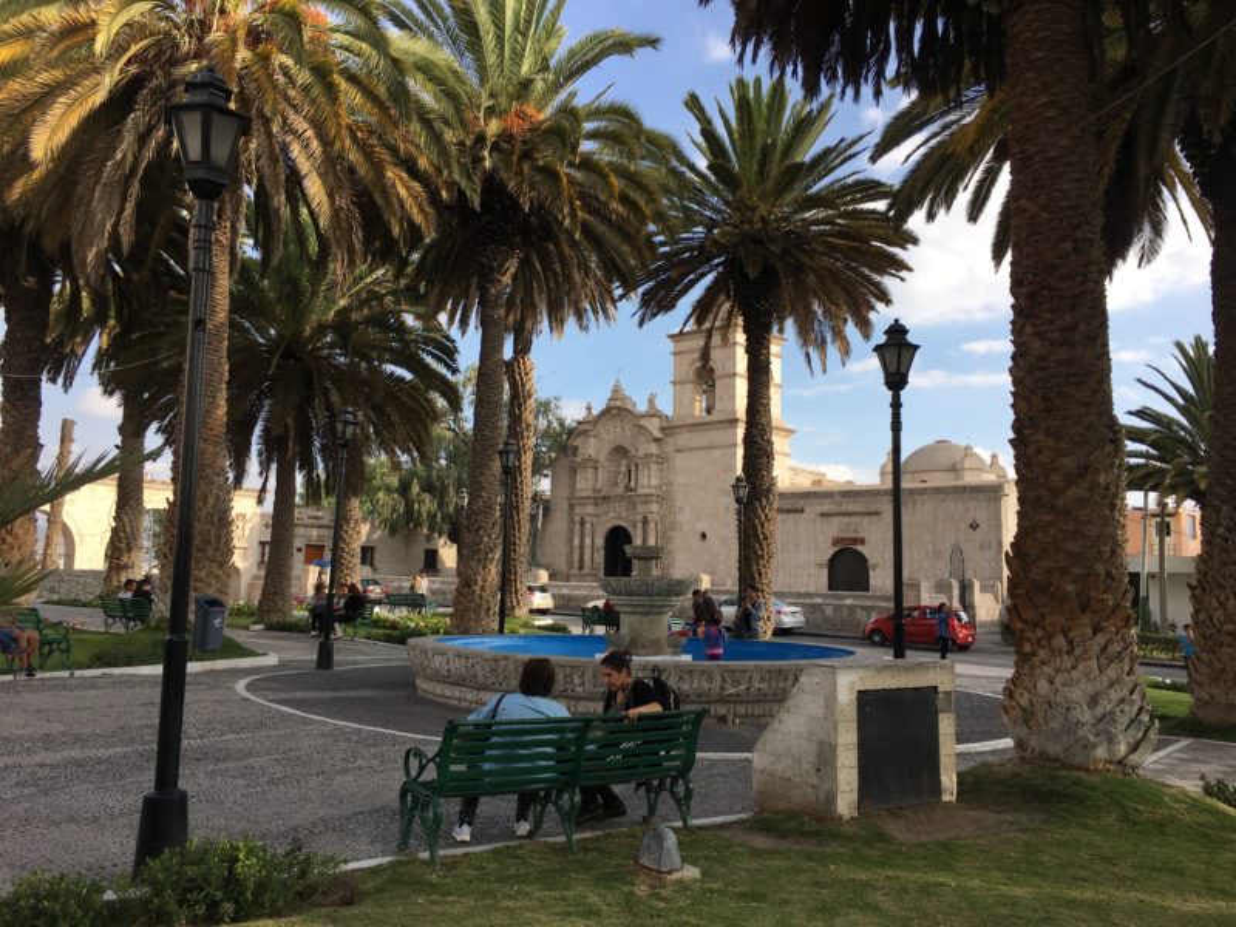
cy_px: 464
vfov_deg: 48.2
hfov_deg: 61.7
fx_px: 1035
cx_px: 618
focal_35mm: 29
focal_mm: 4.15
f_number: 2.2
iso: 25
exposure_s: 1/712
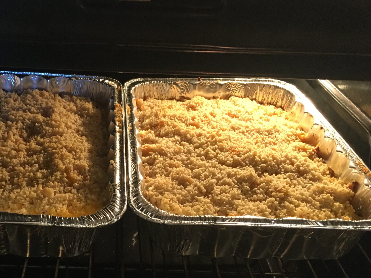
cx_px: 118
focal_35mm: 41
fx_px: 439
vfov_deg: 35.1
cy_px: 159
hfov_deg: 45.0
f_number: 2.2
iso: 200
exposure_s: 1/30
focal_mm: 4.15
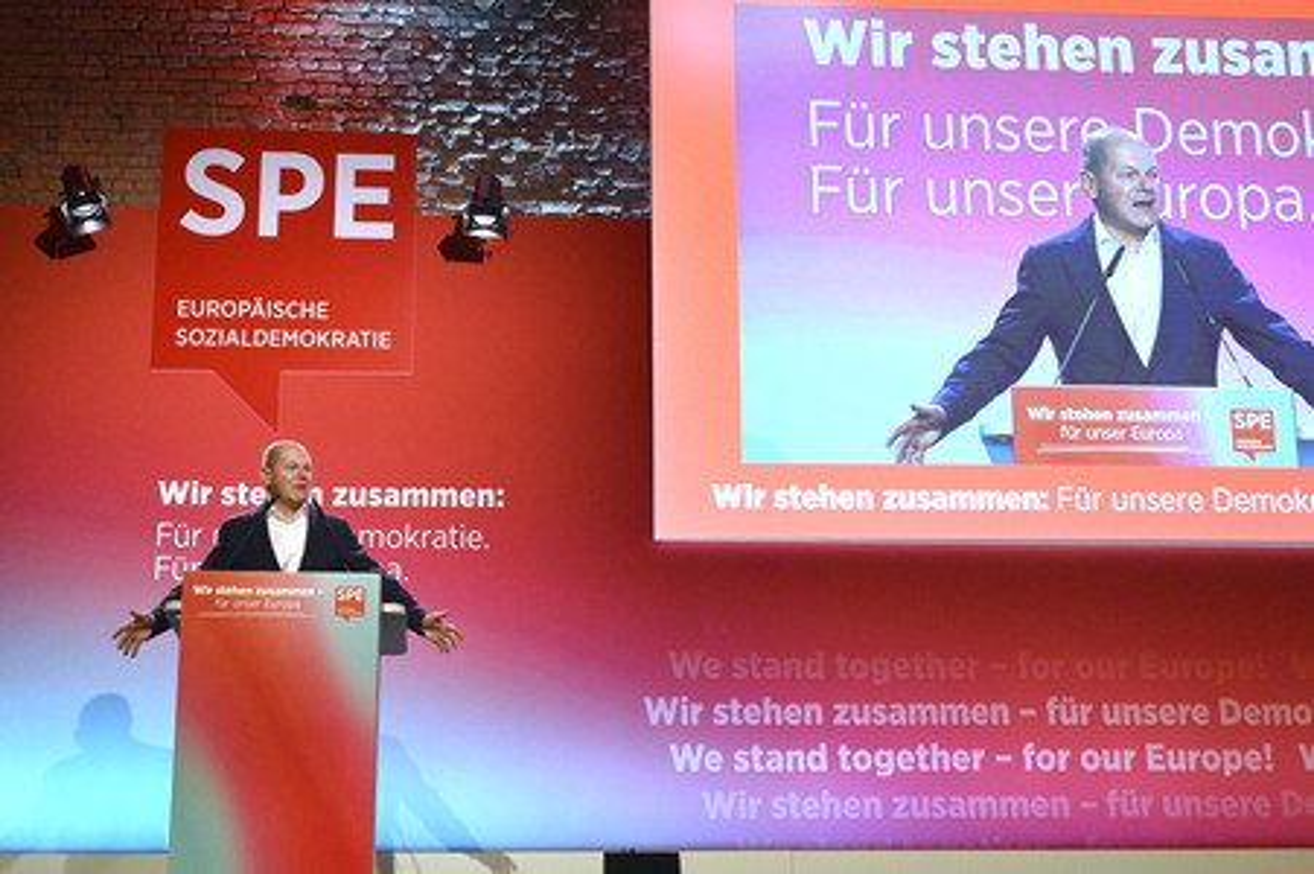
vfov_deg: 37.8
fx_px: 1277
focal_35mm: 35
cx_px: 657
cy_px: 437
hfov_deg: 54.5
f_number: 5.6
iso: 6400
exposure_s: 1/320
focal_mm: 35
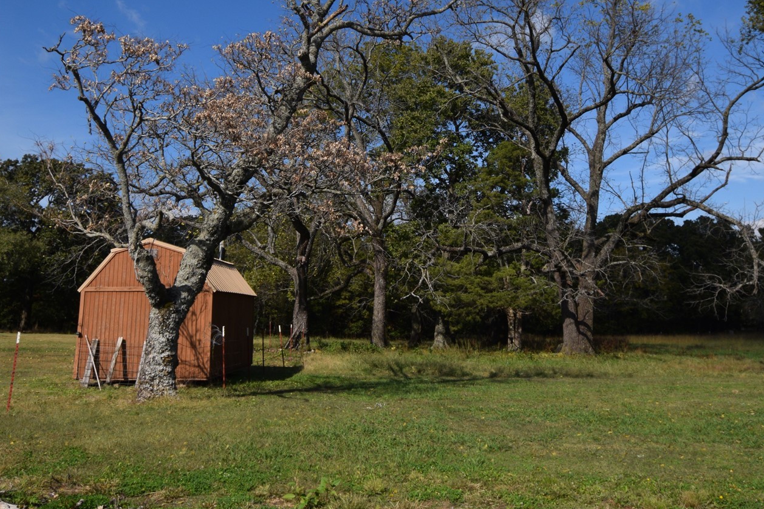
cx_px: 390
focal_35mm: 34
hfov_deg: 55.8
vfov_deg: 38.3
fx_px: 721
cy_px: 157
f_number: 10
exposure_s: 1/400
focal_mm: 14
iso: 200
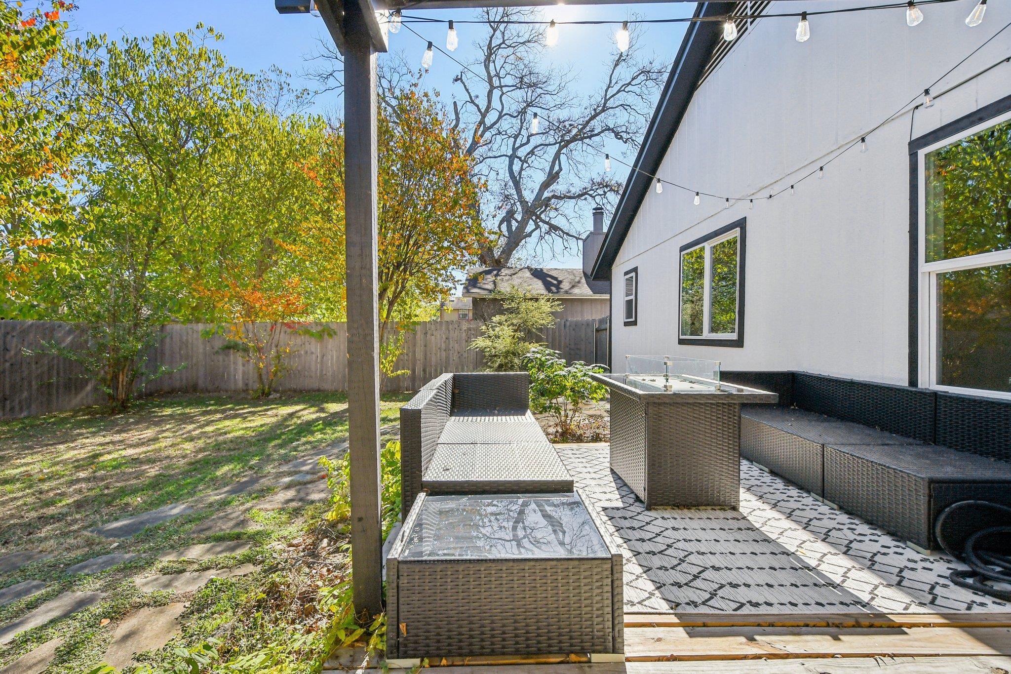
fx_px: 421
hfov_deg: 100.4
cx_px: 506
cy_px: 337
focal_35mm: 15
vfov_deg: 77.3
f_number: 8
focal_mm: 10
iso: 400
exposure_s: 1/640
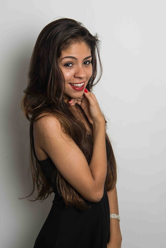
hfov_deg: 22.3
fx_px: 421
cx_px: 70
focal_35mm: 61
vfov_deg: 32.8
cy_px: 140
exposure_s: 1/40
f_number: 8
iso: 200
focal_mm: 50
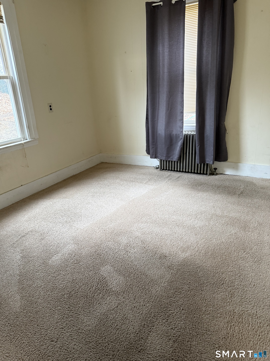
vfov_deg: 71.6
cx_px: 135
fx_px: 250
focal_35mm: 24
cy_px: 180
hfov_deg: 56.8
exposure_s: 1/60
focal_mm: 6.76
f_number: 1.78
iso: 400
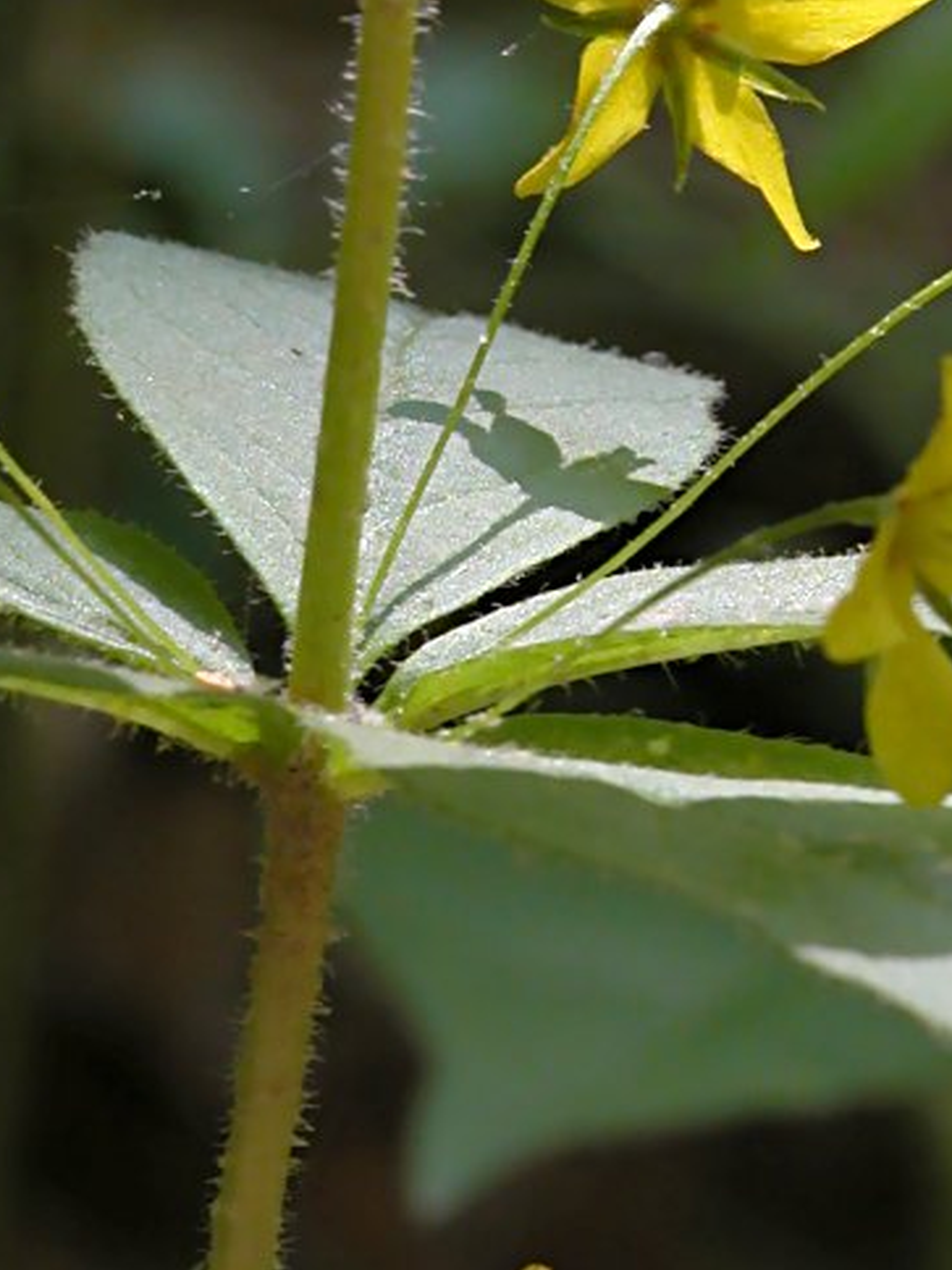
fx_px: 17051
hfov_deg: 3.2
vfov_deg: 4.3
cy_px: 1063
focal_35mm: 465
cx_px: 344
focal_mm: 44.7
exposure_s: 1/56.6
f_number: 8
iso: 100
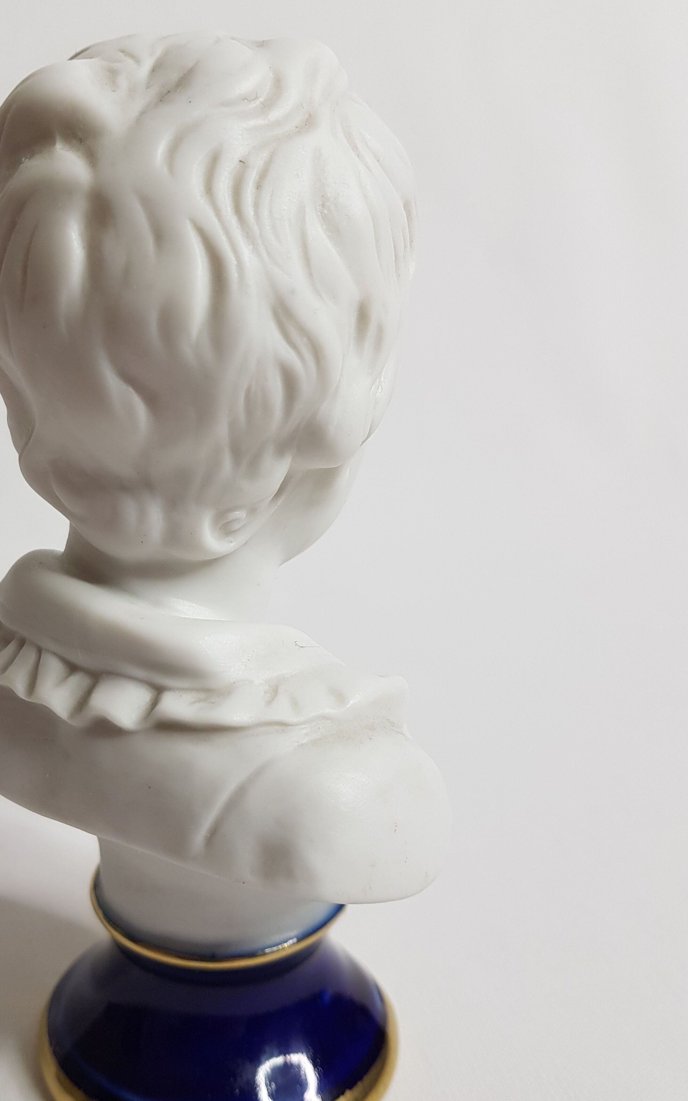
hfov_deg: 35.8
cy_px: 588
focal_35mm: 35
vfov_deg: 55.3
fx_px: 1050
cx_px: 209
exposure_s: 1/100
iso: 80
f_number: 1.7
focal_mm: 4.2
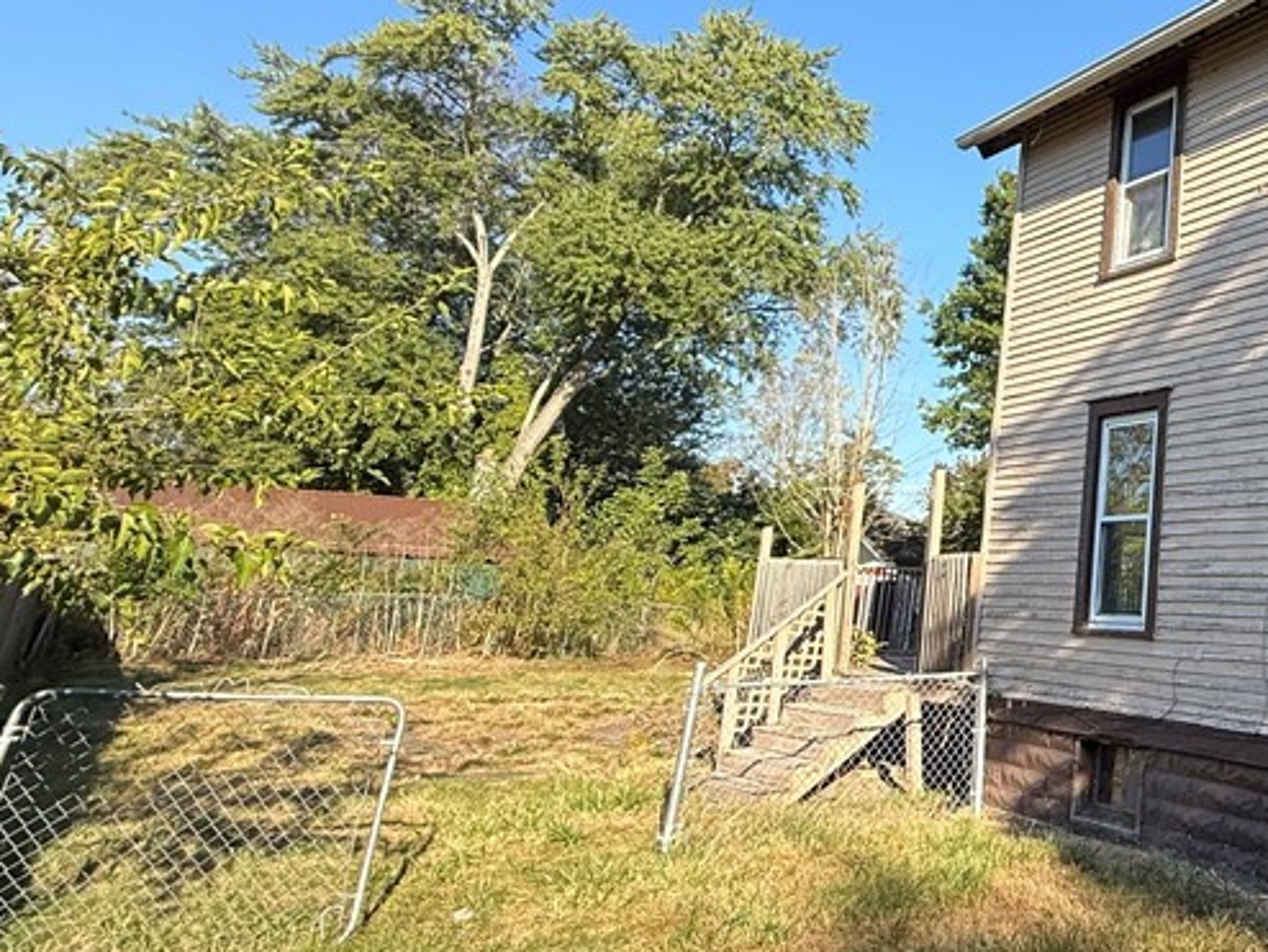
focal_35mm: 29
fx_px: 1063
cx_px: 1265
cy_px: 328
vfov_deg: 47.6
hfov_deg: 50.1
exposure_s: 1/686
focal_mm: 2.22
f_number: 2.2
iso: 50
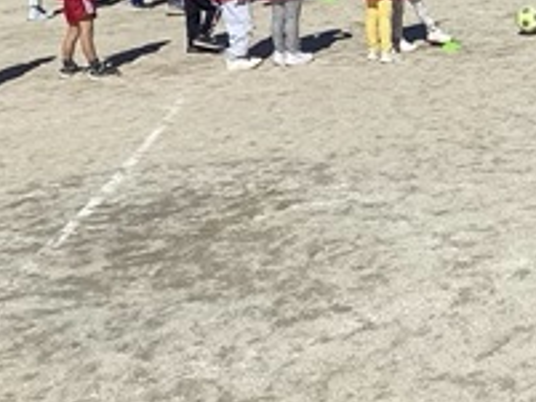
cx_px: 531
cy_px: -33
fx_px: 1193
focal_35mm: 77
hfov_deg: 24.2
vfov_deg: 18.5
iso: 25
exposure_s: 1/2469
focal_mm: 3.3
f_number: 2.4
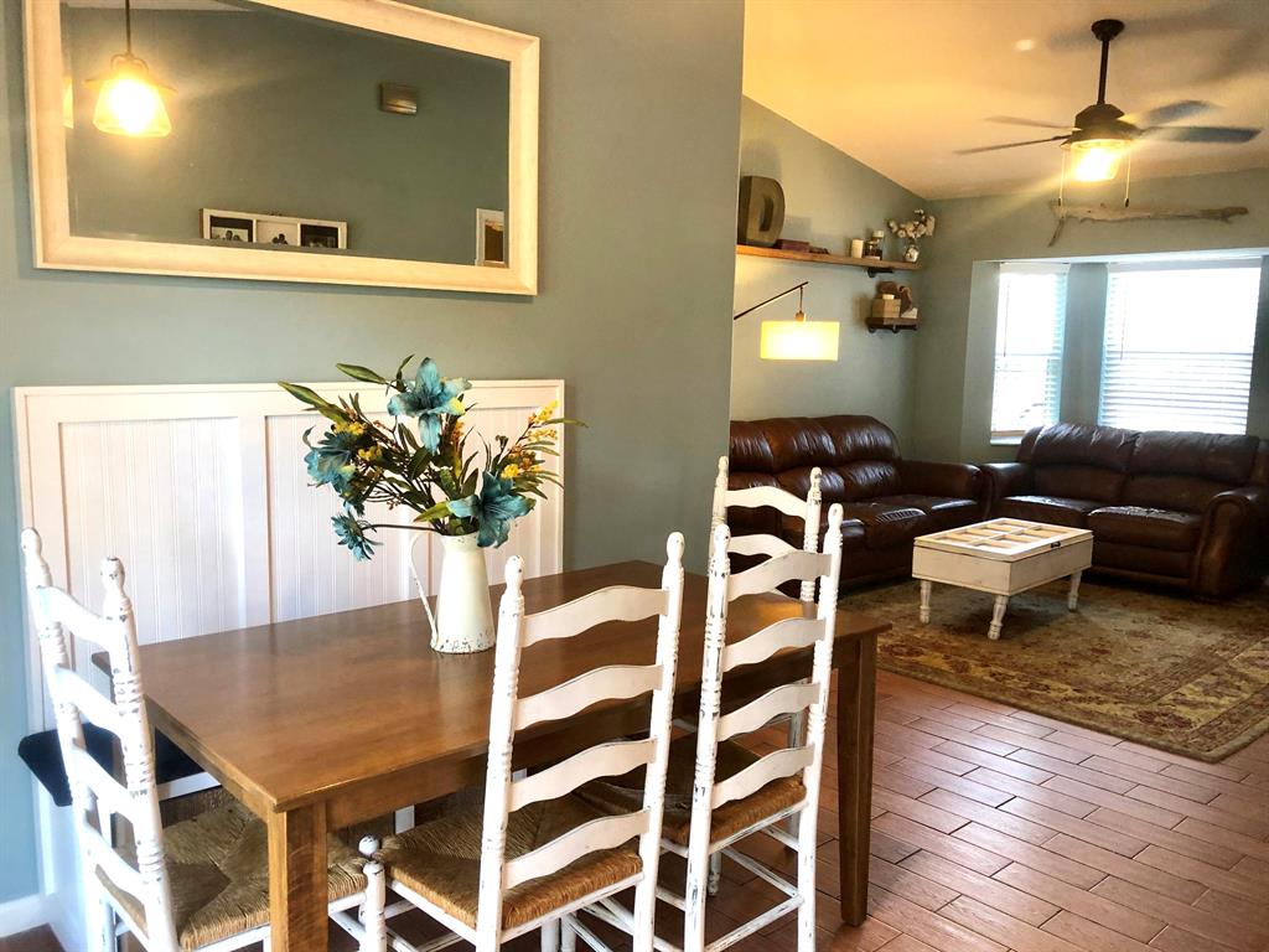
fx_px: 1026
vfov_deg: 49.7
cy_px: 476
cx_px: 634
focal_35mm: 28
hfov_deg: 63.4
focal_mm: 4
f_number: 1.8
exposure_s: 1/15
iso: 40
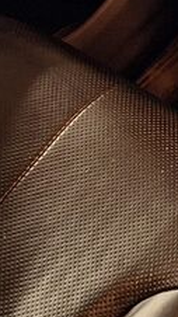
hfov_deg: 7.7
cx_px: 488
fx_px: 1192
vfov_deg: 14.0
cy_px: -180
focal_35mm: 142
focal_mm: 5.54
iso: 100
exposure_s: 1/50
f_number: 1.8
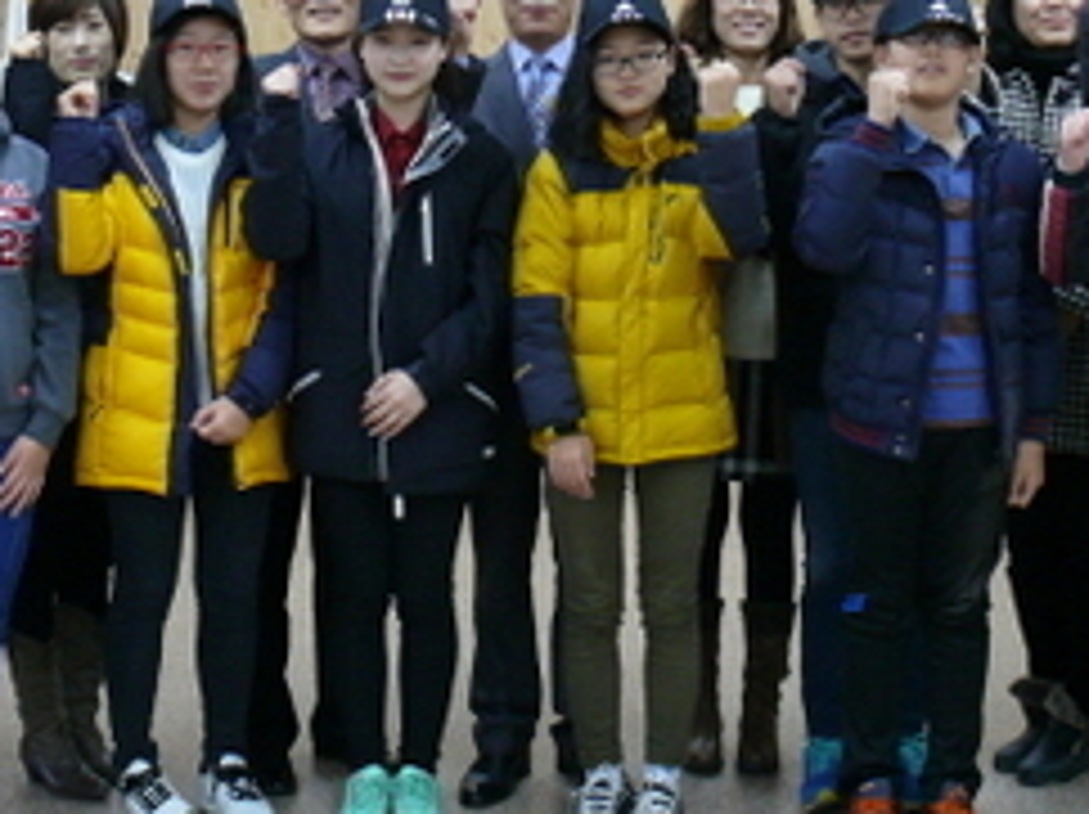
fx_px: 2546
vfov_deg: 17.9
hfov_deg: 24.1
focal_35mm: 81
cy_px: 99
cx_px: 477
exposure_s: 1/30
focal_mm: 7.4
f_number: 2.8
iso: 200
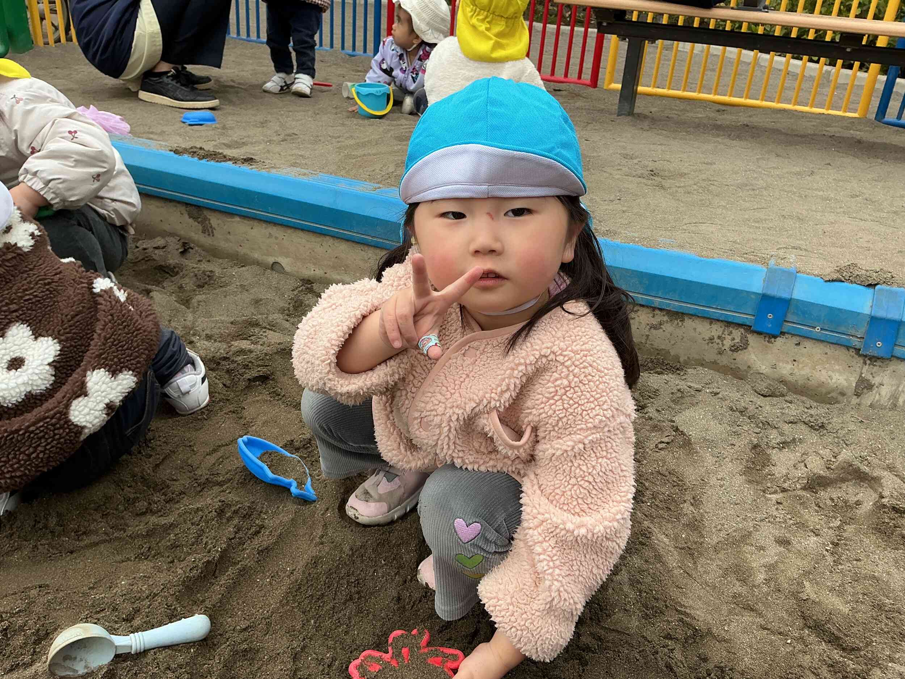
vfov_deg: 48.2
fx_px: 758
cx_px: 452
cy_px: 340
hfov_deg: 61.7
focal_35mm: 29
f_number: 1.8
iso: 20
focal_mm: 3
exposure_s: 1/206
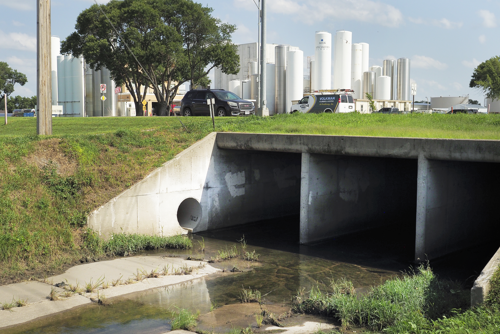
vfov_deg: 28.1
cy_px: 177
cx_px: 251
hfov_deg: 41.1
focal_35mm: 48
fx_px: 667
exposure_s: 1/2000
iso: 200
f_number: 5
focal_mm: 23
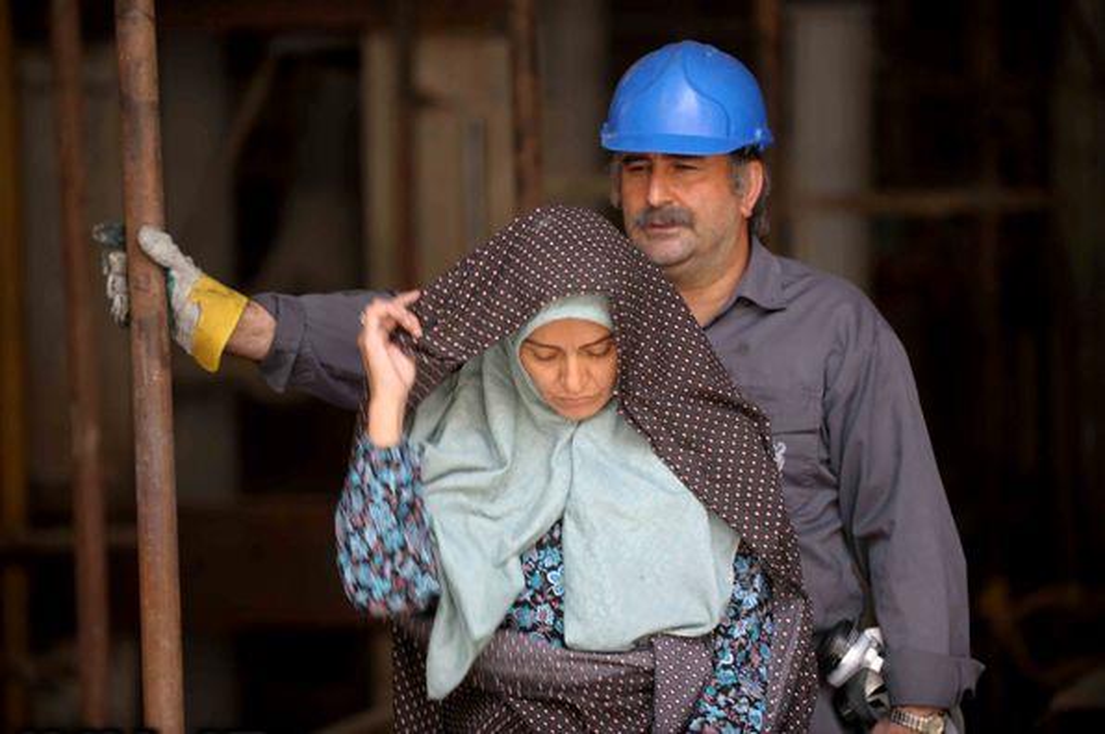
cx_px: 552
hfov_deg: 12.1
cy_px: 367
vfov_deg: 8.1
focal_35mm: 170
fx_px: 5212
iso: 200
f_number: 2.8
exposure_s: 1/60
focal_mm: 170
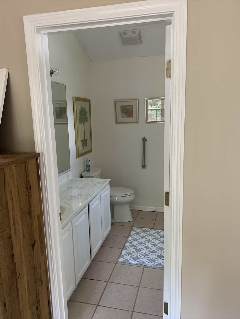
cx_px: 120
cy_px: 160
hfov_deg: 53.1
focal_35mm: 26
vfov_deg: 67.3
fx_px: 240
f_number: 1.8
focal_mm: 4.25
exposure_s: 1/60
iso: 250
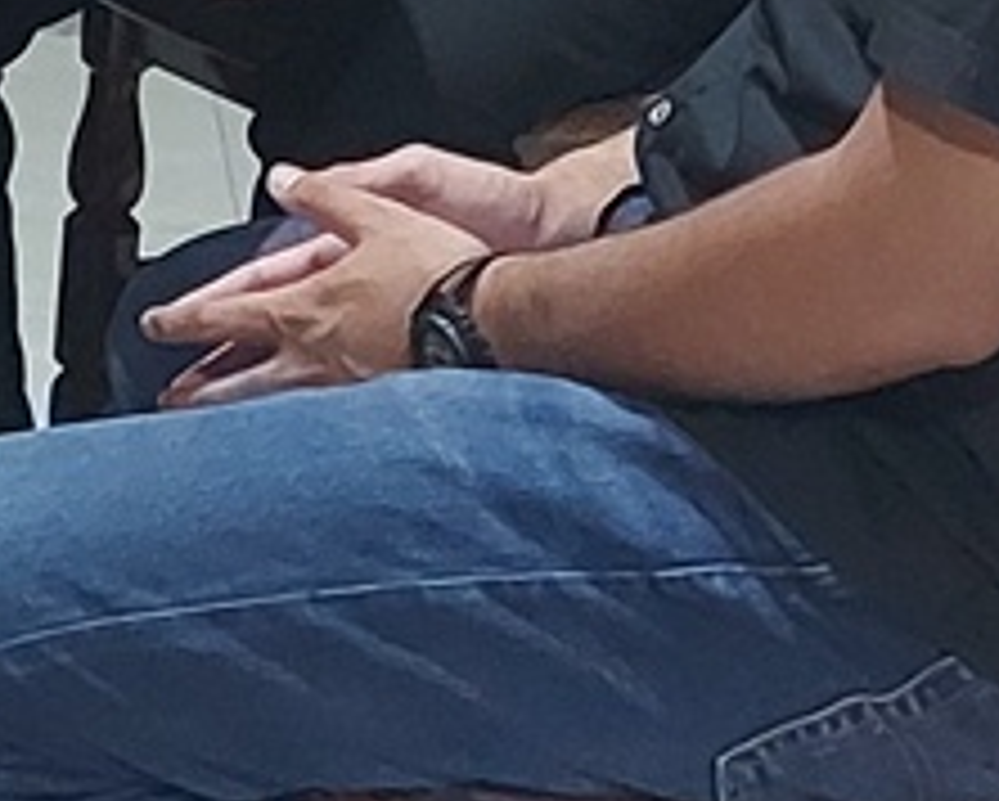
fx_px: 3196
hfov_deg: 15.6
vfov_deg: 13.6
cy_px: -306
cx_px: -706
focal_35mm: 108
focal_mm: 5.23
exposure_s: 1/25
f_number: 1.8
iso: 500
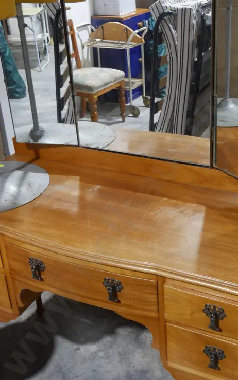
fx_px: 488
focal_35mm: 47
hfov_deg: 27.2
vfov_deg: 42.5
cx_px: 169
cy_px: 163
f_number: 3.6
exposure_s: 1/60
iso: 500
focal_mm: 16
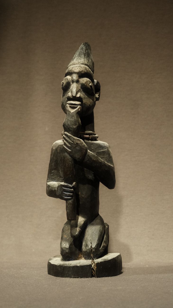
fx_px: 774
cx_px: 76
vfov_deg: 22.5
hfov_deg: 12.7
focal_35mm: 95
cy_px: 154
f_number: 5.6
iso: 1600
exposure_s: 1/56
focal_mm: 60
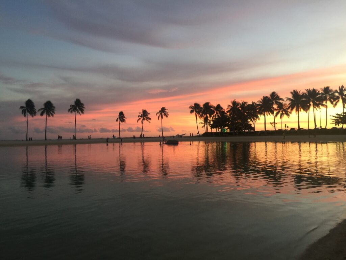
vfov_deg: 48.2
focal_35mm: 29
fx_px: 290
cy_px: 130
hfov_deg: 61.7
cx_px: 173
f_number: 2.2
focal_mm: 4.15
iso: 32
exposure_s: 1/15
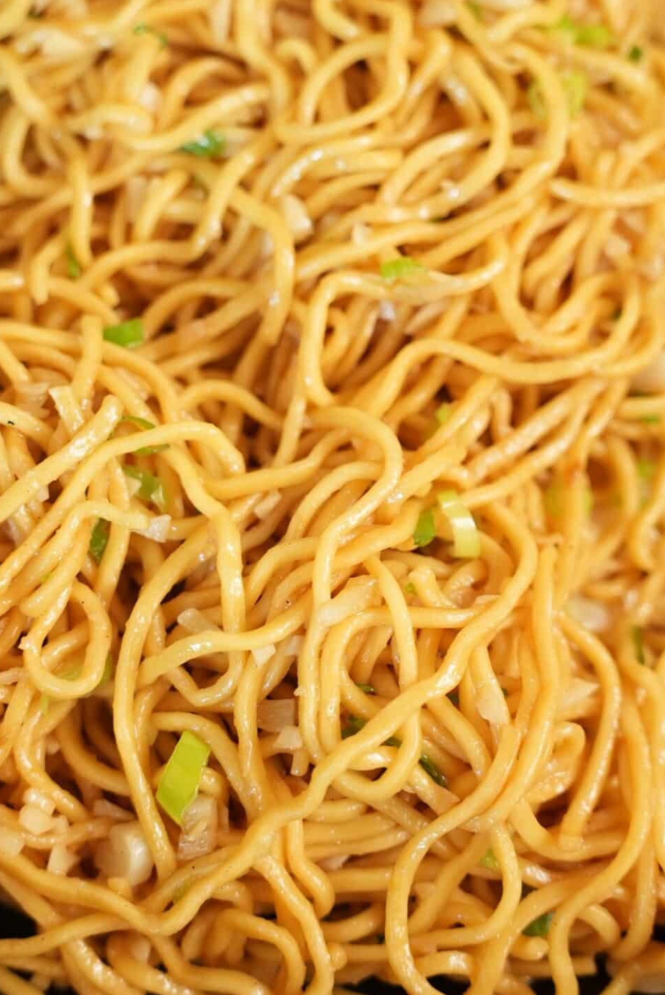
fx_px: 1767
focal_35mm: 64
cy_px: 421
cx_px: 293
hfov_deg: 21.3
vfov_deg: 31.4
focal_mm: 44.6
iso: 1600
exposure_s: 1/100
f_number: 3.5
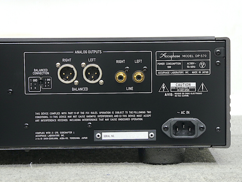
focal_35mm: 106
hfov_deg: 18.5
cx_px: 121
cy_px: 91
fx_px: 741
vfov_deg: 14.0
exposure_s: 1/4
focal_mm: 19
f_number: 5.1
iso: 200
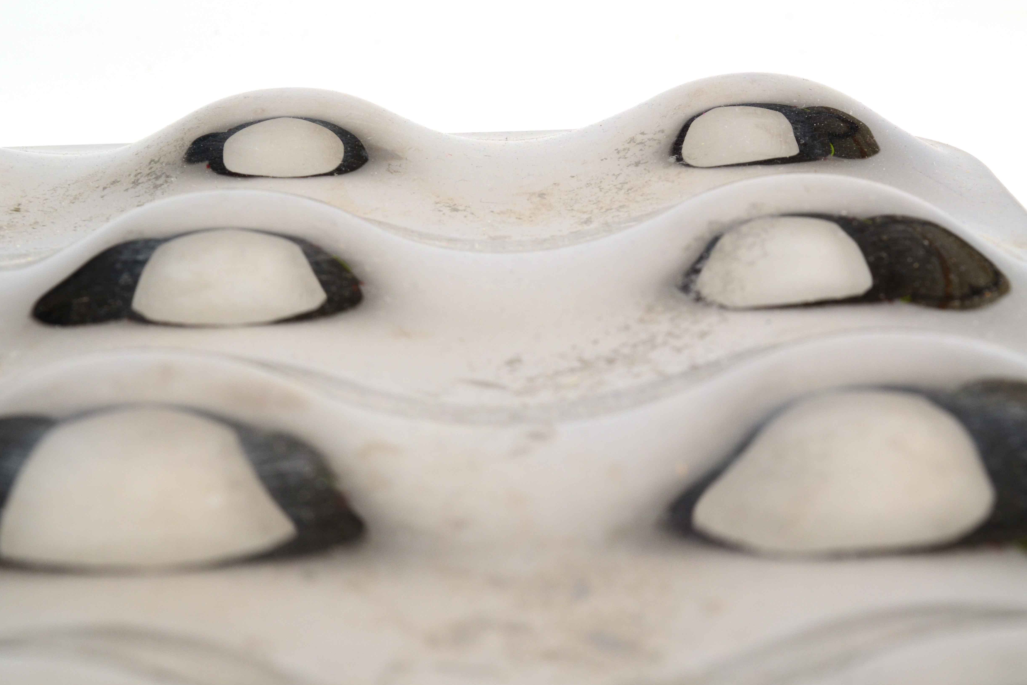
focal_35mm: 84
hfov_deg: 24.3
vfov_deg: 16.4
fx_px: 2382
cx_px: 513
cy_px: 342
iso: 400
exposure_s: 1/160
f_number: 16
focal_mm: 55
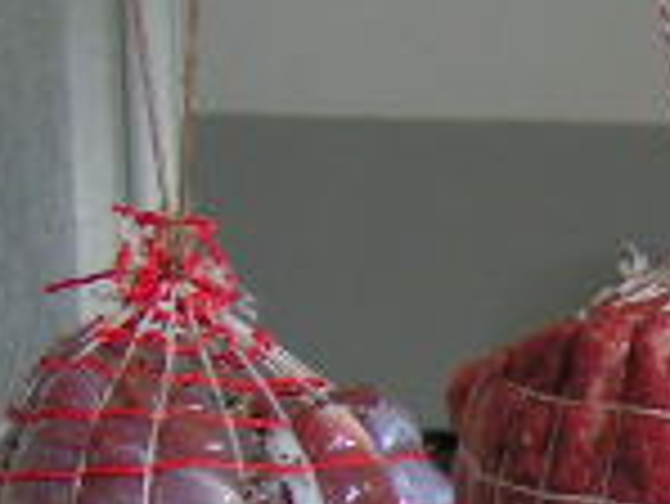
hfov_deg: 11.5
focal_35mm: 163
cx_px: 1048
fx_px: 3157
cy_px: 882
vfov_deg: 8.8
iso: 125
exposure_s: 1/40
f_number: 2.8
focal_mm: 5.8
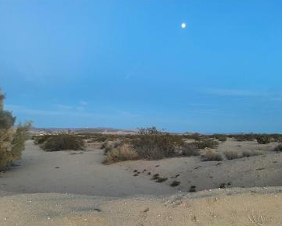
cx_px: 144
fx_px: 234
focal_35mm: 28
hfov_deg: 62.2
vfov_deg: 51.5
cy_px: 115
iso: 320
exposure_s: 1/56
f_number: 1.6
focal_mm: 4.2
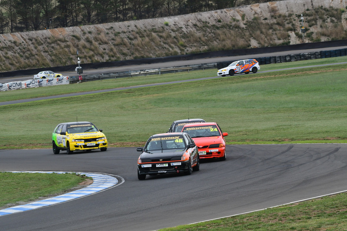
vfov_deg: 4.6
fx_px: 2901
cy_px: 116
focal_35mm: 301
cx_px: 174
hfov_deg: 6.8
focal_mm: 200
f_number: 10
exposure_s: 1/250
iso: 320
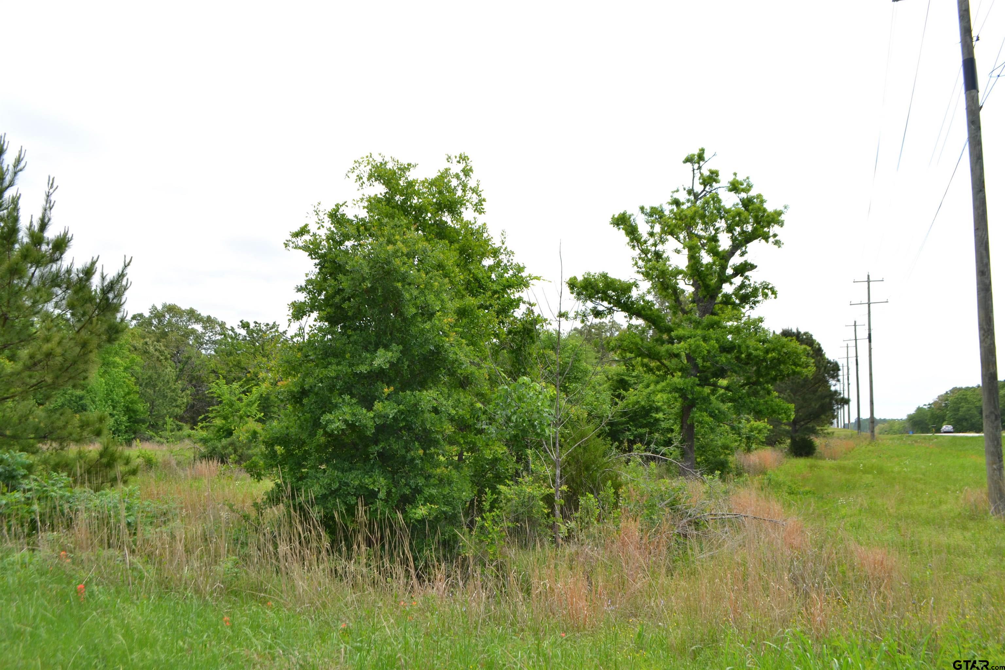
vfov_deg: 47.9
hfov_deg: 67.4
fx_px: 754
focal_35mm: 27
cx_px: 502
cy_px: 335
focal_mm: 18
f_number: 8
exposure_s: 1/200
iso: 100
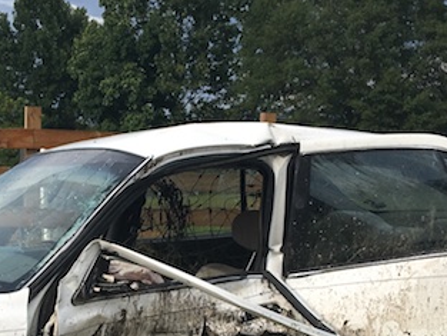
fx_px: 1150
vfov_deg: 16.2
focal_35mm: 89
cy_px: 343
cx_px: 81
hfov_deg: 21.7
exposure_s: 1/1115
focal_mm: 4.15
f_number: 2.2
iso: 25
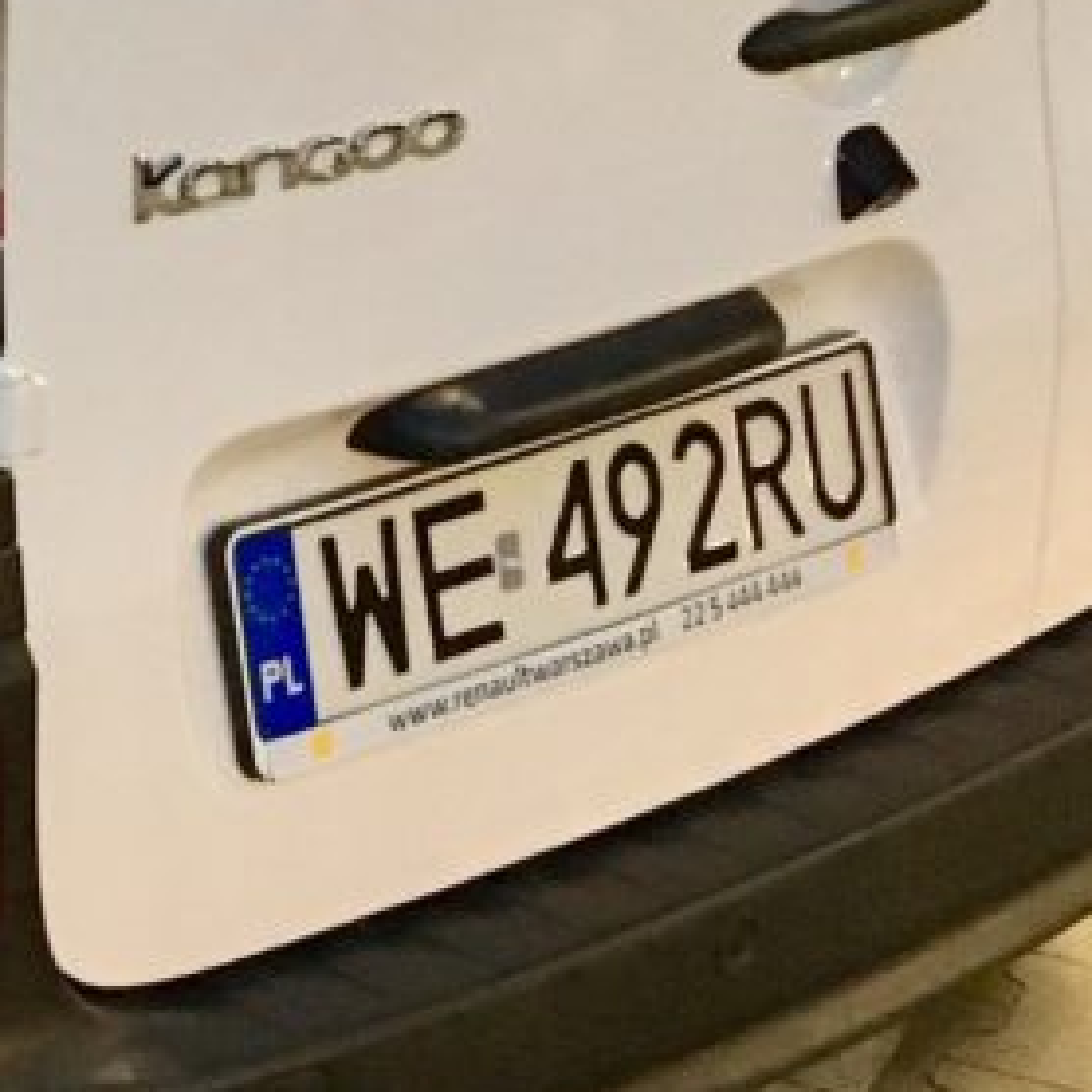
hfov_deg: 12.4
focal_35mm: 126
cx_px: -1035
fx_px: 4497
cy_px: -369
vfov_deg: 13.3
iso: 200
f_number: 2.2
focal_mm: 4.15
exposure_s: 1/17
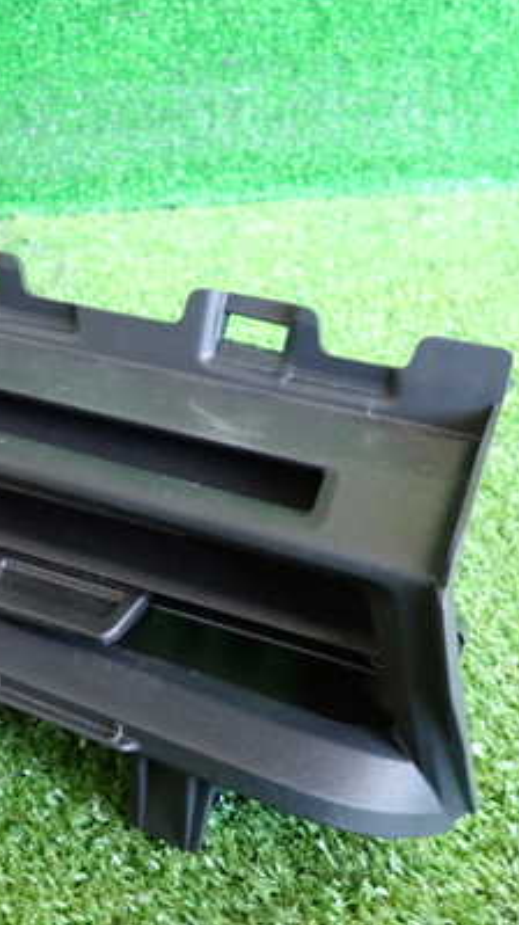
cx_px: 102
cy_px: 501
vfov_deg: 49.4
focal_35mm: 41
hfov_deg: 28.3
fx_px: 1005
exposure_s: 1/60
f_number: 2
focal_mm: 4.5
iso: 800
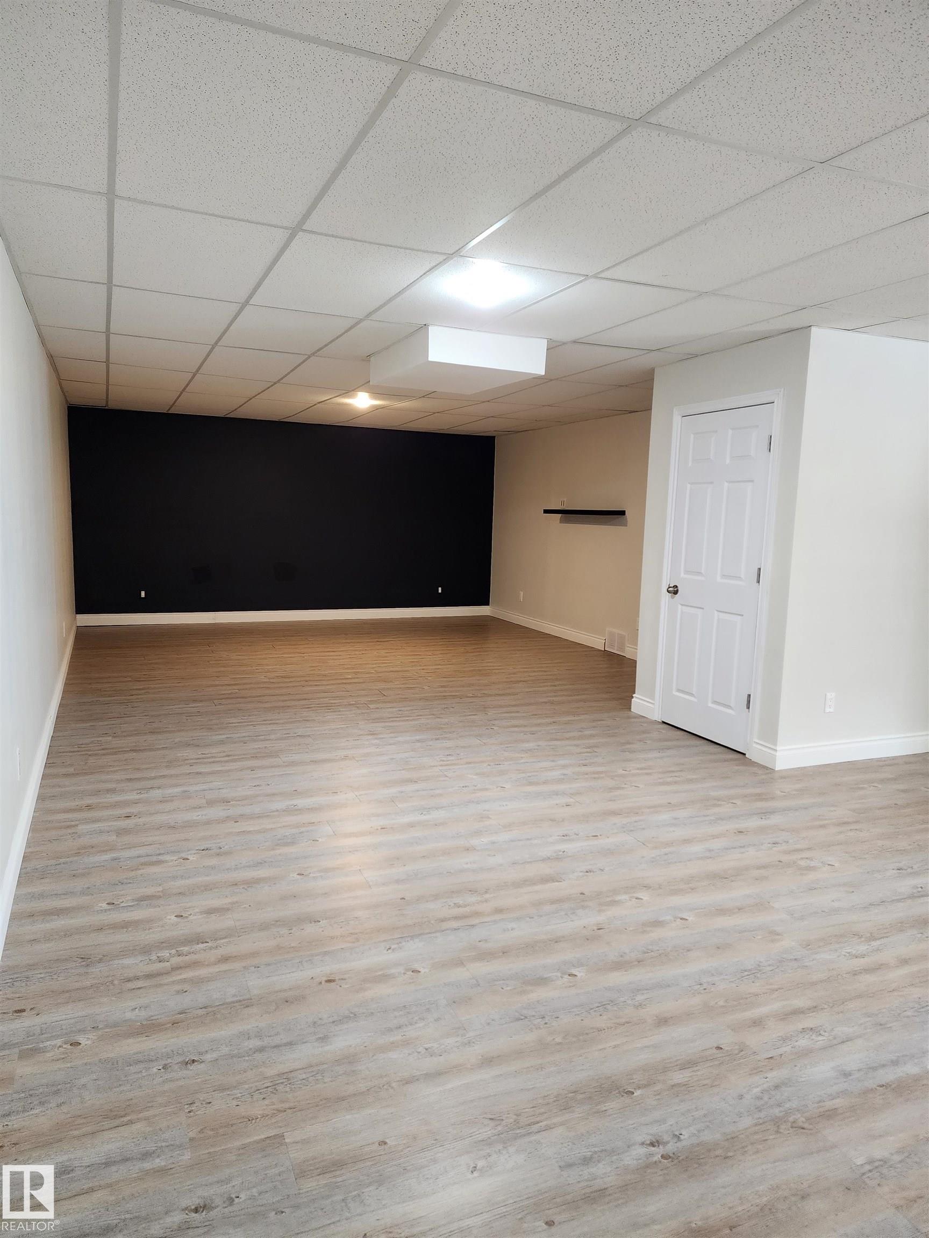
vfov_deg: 73.9
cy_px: 619
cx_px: 464
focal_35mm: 23
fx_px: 823
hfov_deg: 58.9
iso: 640
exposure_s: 1/120
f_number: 1.8
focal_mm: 6.4
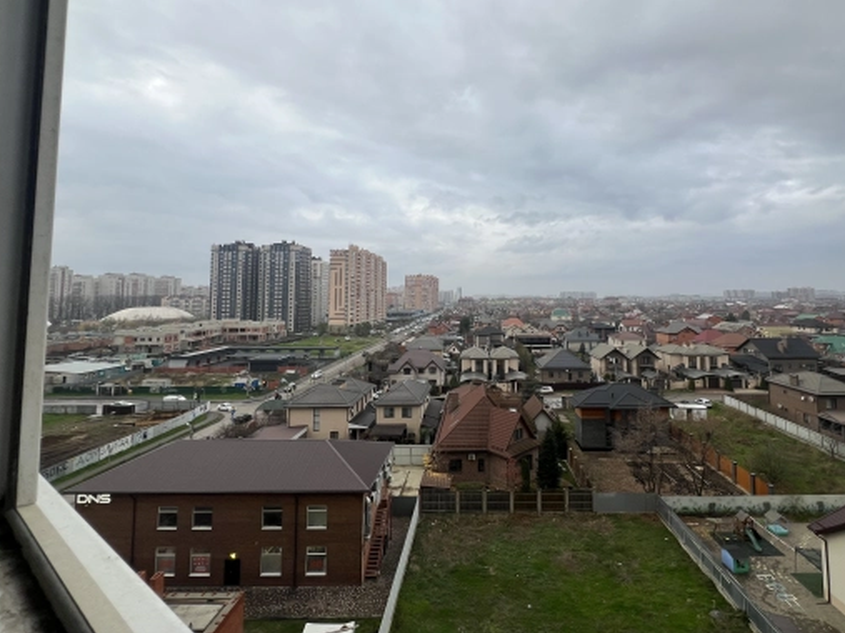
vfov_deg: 77.6
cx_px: 482
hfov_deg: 93.9
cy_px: 270
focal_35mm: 16
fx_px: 390
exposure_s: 1/217
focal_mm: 1.57
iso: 32
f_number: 1.8
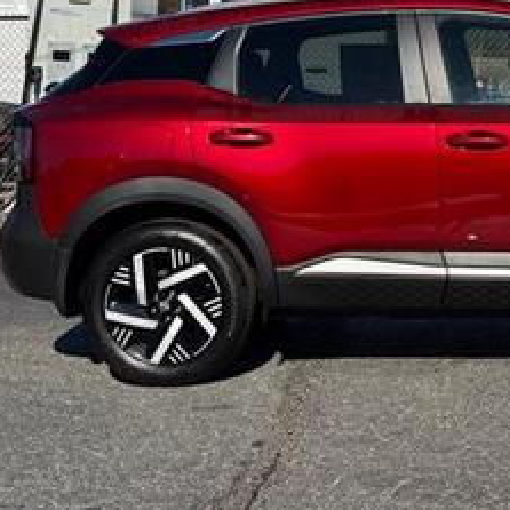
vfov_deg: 18.1
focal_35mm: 96
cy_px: 169
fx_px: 1600
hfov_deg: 17.7
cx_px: 499
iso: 64
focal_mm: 6.76
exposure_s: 1/7092
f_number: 1.78
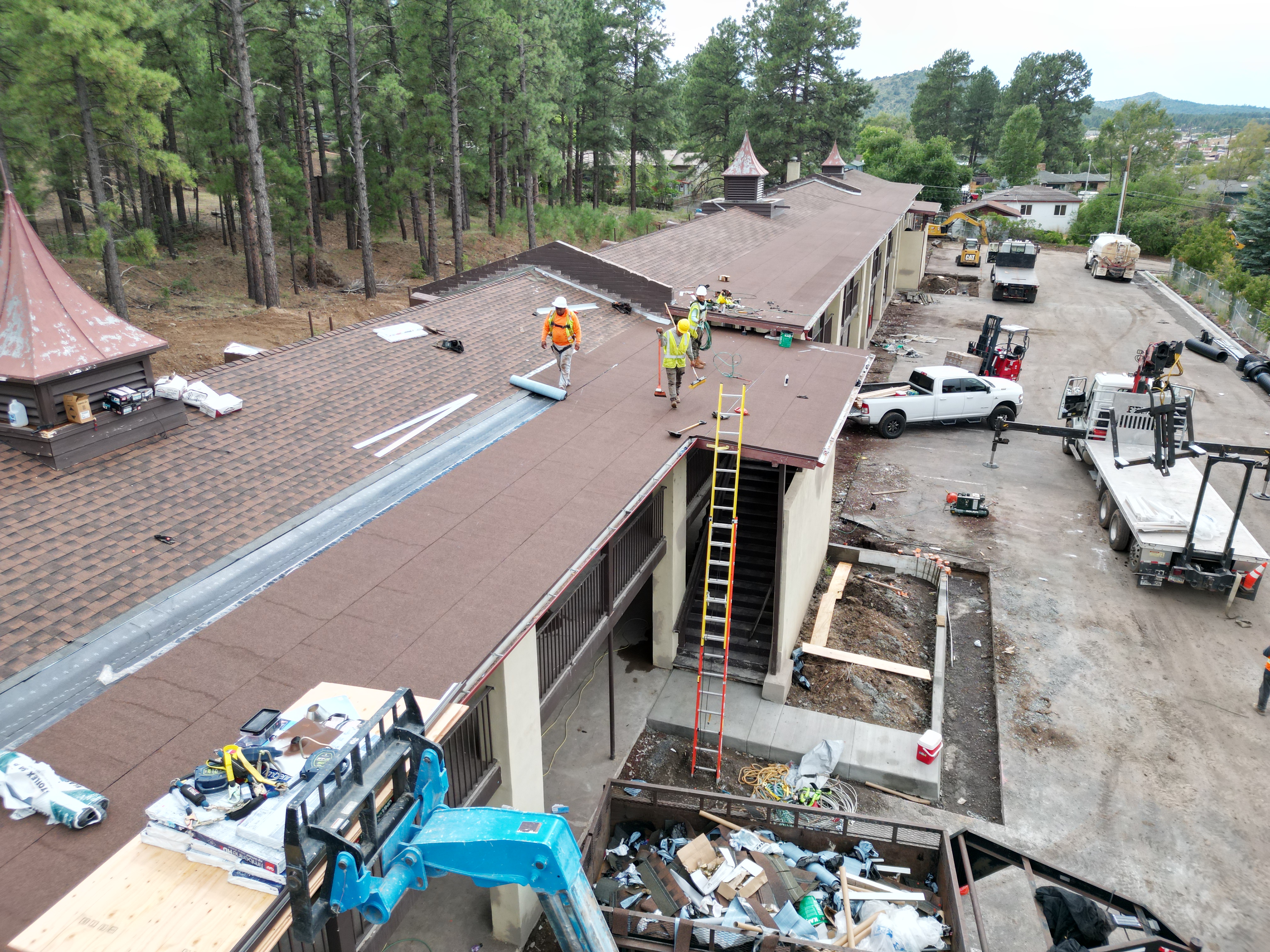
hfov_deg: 71.6
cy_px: 476
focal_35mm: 24
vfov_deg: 56.8
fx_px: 881
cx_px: 635
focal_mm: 6.72
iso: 200
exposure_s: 1/1250
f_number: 1.7
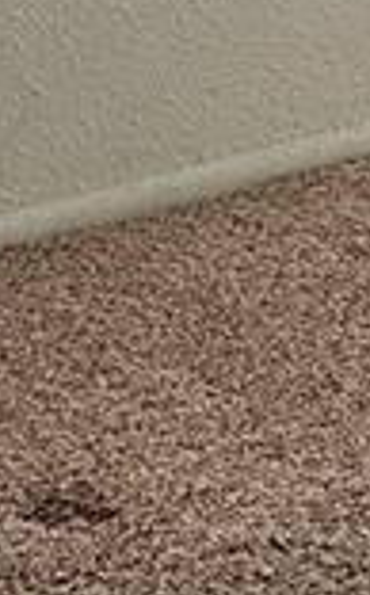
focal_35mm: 188
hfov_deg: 6.0
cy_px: -301
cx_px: 1369
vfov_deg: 10.8
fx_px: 3044
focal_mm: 5.54
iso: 200
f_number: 1.8
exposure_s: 1/120
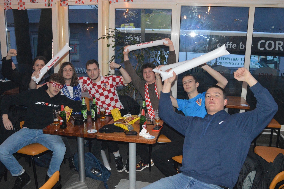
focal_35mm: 34
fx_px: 272
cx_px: 142
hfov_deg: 55.1
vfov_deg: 38.3
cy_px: 94
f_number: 7.1
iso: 3200
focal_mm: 23
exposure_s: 1/60
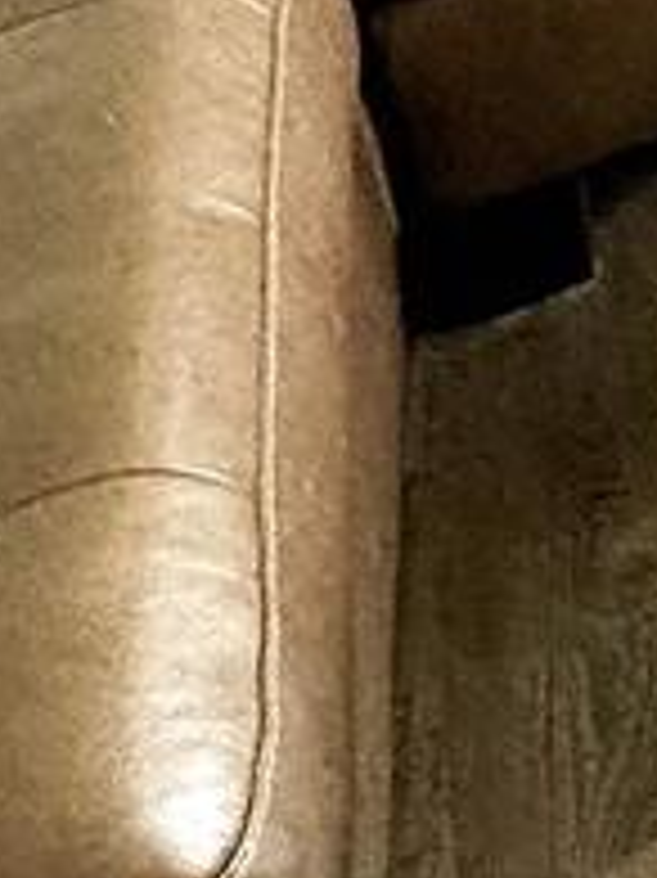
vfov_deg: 16.6
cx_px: 2124
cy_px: -837
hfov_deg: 10.2
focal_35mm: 92
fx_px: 2331
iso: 250
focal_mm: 2.22
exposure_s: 1/120
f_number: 2.2
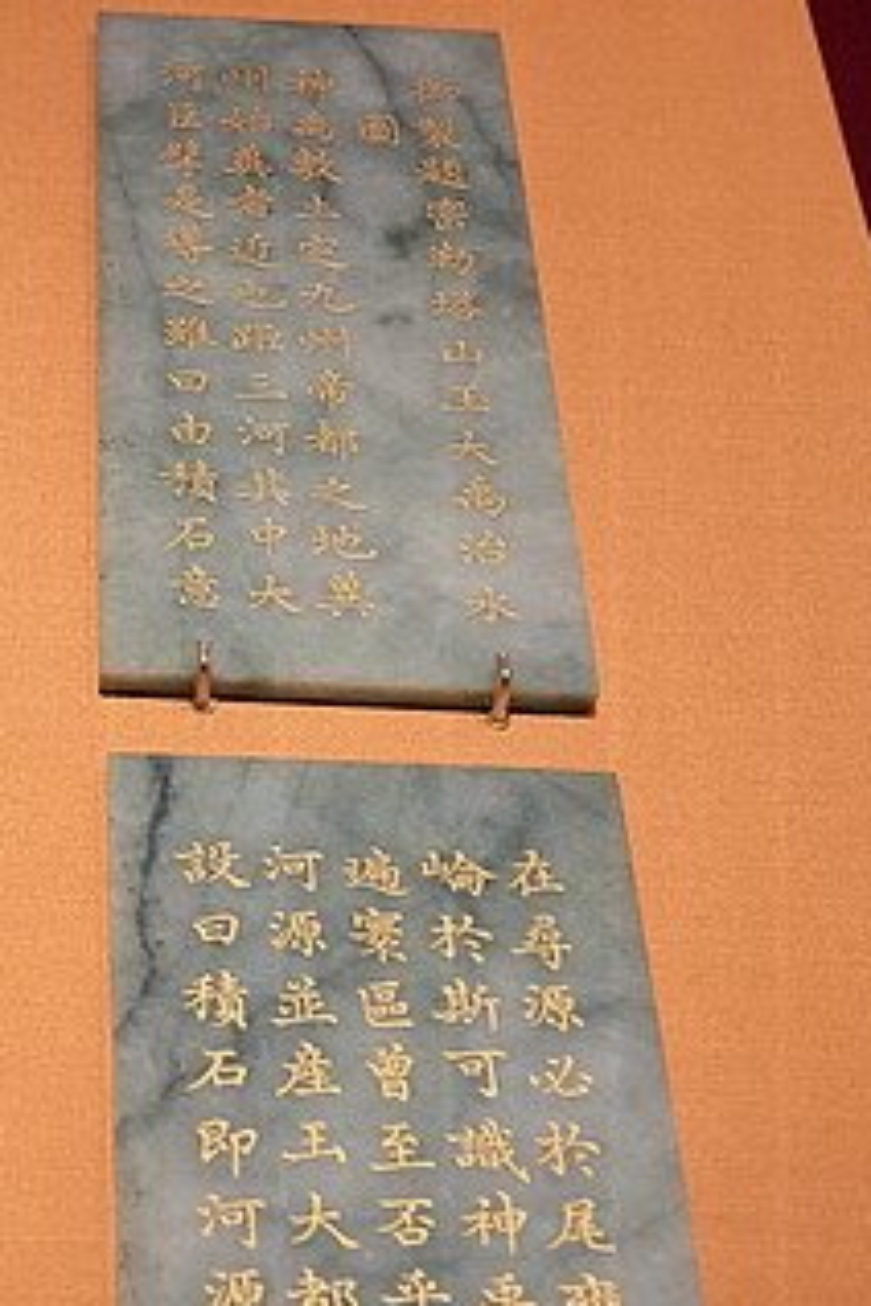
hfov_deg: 17.1
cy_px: 854
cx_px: 10
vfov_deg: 25.9
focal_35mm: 78
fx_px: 2831
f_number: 6.3
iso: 5000
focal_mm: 31
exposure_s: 1/60
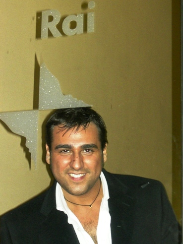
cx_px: 92
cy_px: 122
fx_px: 564
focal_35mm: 80
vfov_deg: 24.4
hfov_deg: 18.4
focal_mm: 13.23
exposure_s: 1/60
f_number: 4.4
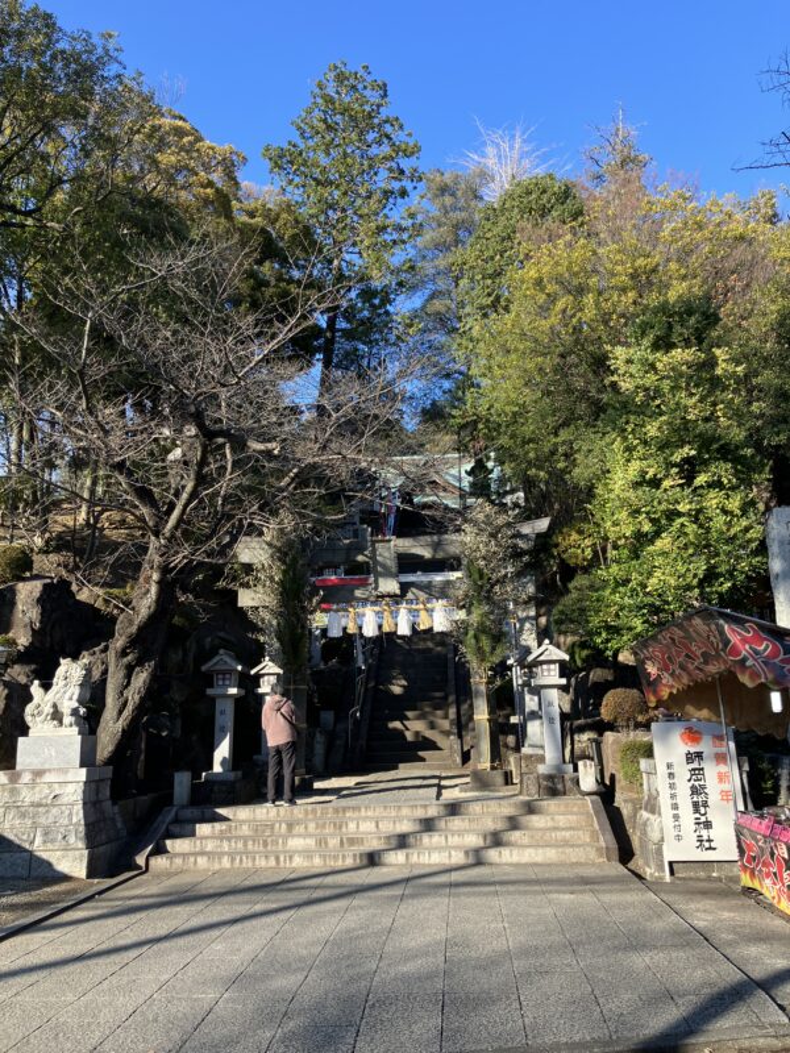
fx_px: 852
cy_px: 526
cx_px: 395
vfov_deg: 63.4
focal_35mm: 28
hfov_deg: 49.7
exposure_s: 1/522
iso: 32
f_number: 1.8
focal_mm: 3.99
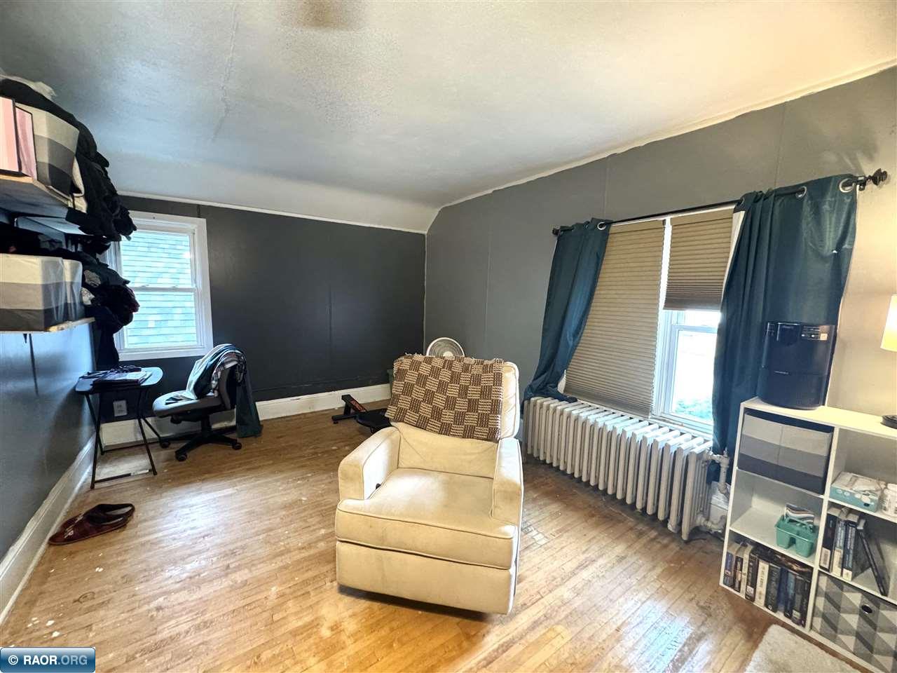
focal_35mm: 14
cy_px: 336
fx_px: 363
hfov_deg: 102.1
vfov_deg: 85.7
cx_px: 448
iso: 500
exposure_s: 1/60
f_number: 2.2
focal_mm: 2.22
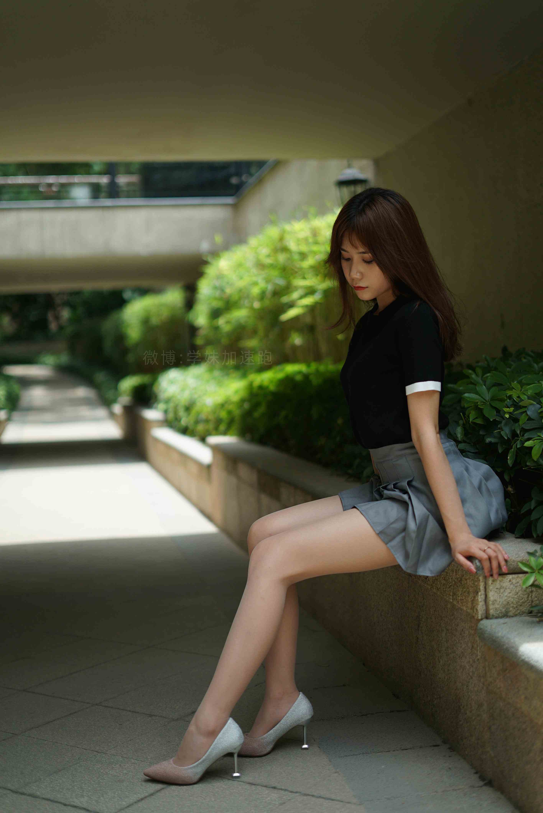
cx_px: 272
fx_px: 1130
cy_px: 406
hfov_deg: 27.0
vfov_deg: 39.6
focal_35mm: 50
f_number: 1.8
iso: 200
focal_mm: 50
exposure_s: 1/2000
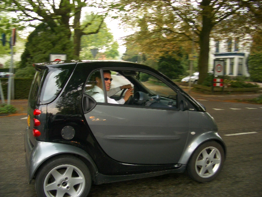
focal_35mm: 35
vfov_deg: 40.7
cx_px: 131
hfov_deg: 52.6
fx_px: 265
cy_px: 98
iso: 50
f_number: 2.6
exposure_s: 1/100
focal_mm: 5.8
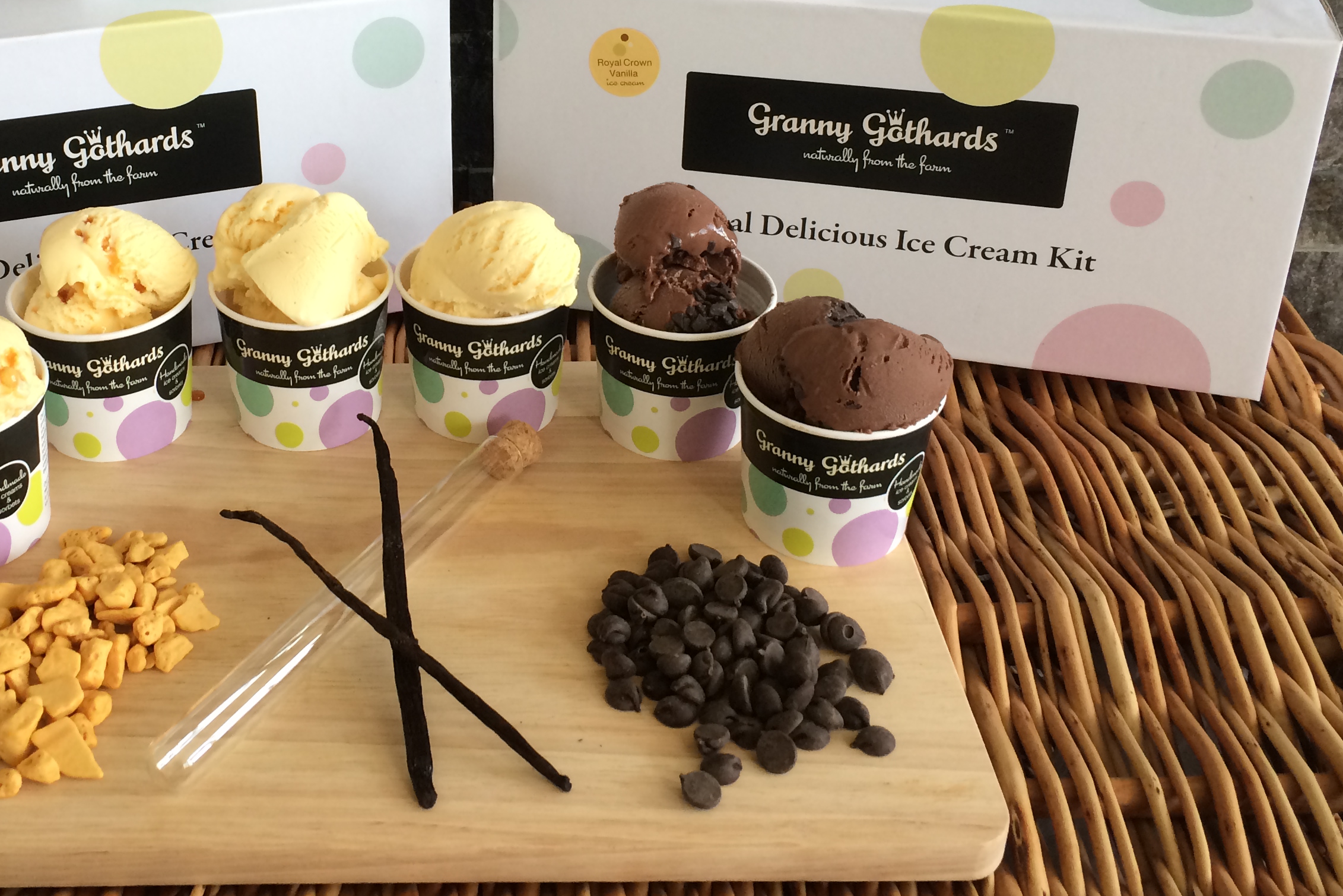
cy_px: 224
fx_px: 1679
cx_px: 451
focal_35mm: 45
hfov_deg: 43.0
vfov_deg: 29.4
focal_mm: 4.12
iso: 32
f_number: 2.2
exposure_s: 1/30
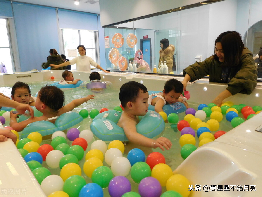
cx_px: 131
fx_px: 189
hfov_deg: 69.4
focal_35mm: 25
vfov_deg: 54.9
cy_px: 98
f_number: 3.4
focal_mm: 4.5
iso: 400
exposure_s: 1/25
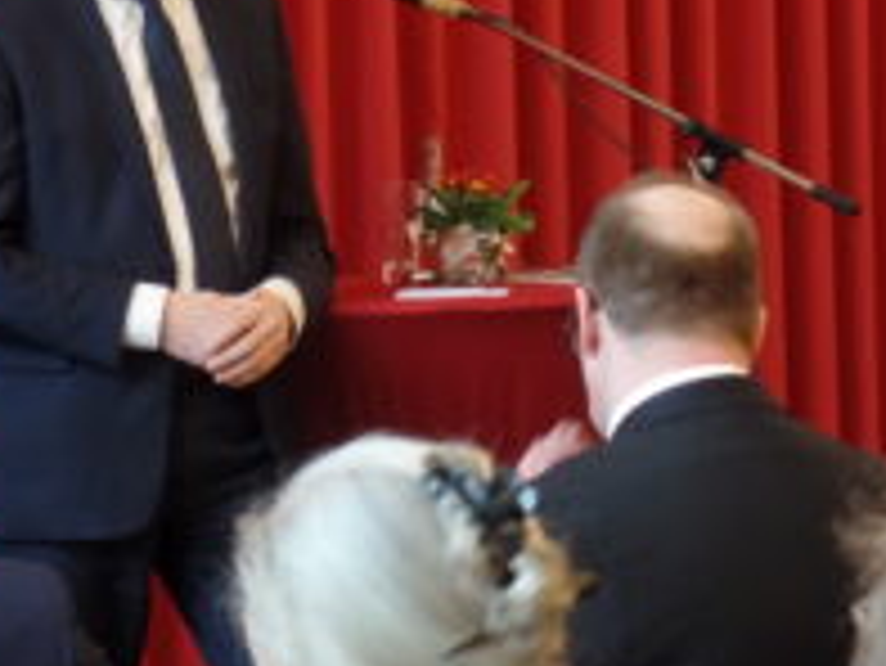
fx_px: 4840
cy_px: 171
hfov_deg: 10.4
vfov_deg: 7.9
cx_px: 256
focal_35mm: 189
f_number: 3.9
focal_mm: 16.5
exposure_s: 1/30
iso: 400
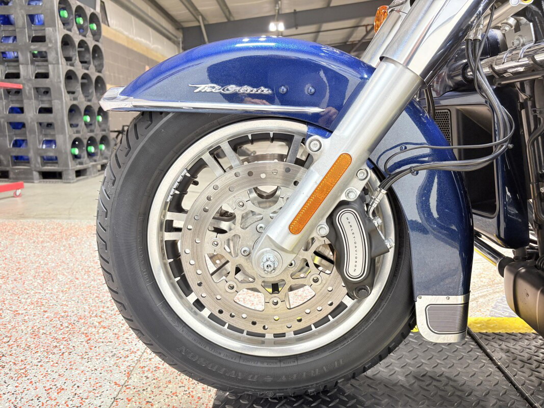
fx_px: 409
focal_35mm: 26
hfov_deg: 67.3
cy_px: 204
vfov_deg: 53.1
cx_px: 272
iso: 100
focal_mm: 5.96
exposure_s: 1/60
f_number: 1.6
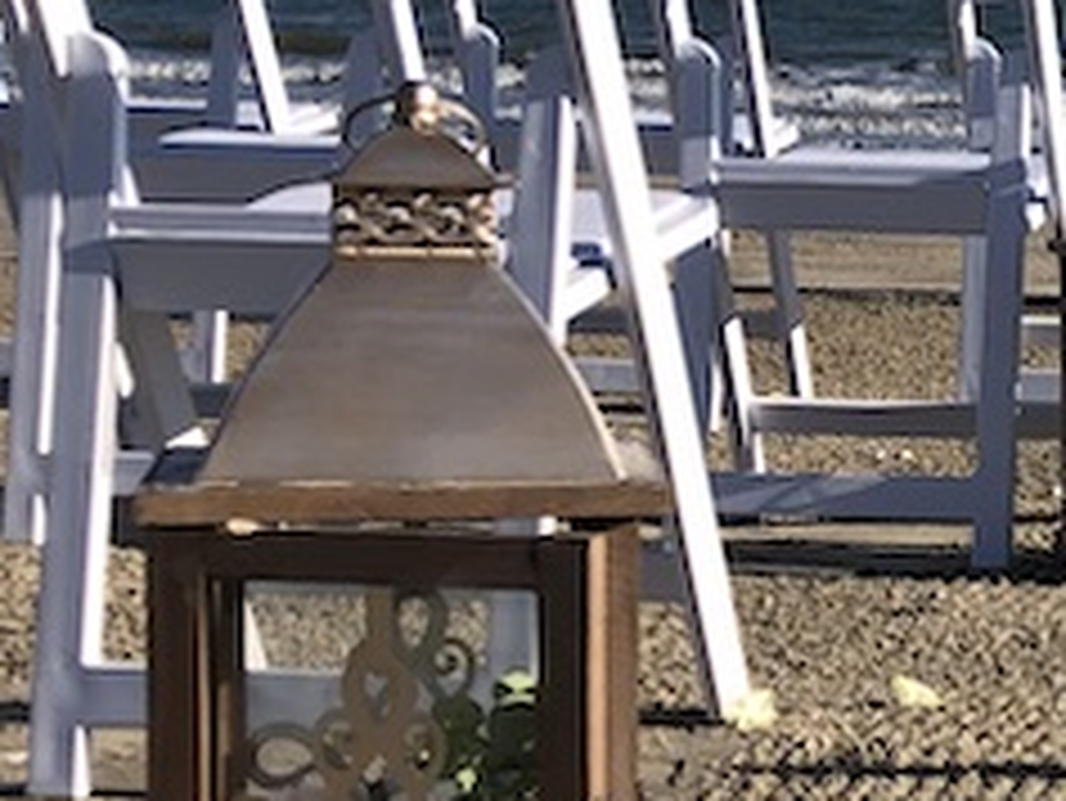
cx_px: 1988
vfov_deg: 12.6
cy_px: 423
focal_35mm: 118
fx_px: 3636
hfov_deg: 14.4
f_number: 1.8
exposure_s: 1/2288
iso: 20
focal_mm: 3.99
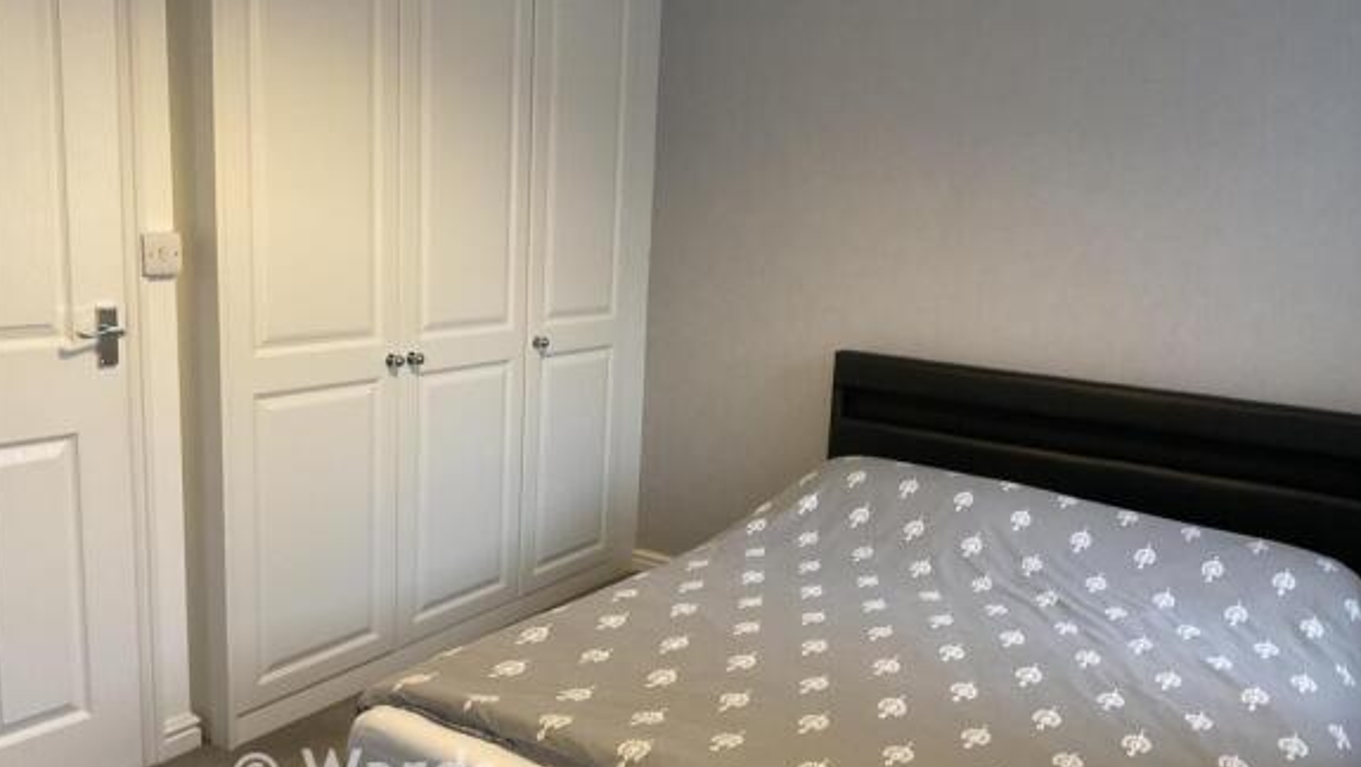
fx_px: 1155
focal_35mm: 32
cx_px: 678
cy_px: 423
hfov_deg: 61.0
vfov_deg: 36.7
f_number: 1.8
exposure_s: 1/50
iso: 100
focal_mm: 3
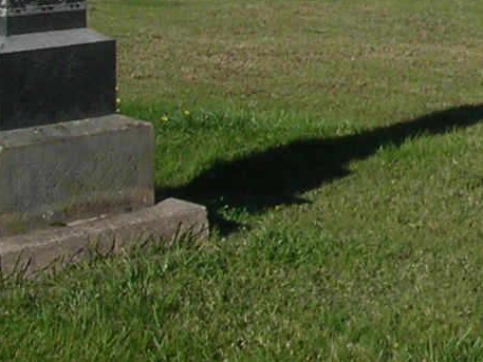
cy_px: -134
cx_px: 713
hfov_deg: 13.9
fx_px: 1856
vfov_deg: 10.8
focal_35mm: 133
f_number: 5.6
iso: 100
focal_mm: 5.8
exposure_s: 1/376
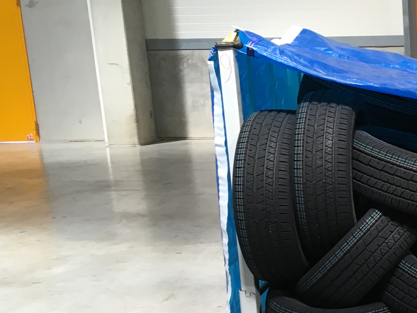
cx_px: 523
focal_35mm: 75
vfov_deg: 19.5
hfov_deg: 23.4
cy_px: 239
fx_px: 903
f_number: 2.2
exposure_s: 1/33
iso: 100
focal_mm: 4.15
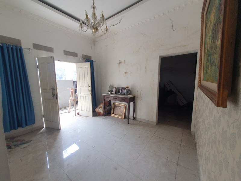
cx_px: 120
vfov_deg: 89.9
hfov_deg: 106.2
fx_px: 91
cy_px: 90
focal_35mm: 13
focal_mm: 1.8
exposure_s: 1/50
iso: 50
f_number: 2.2
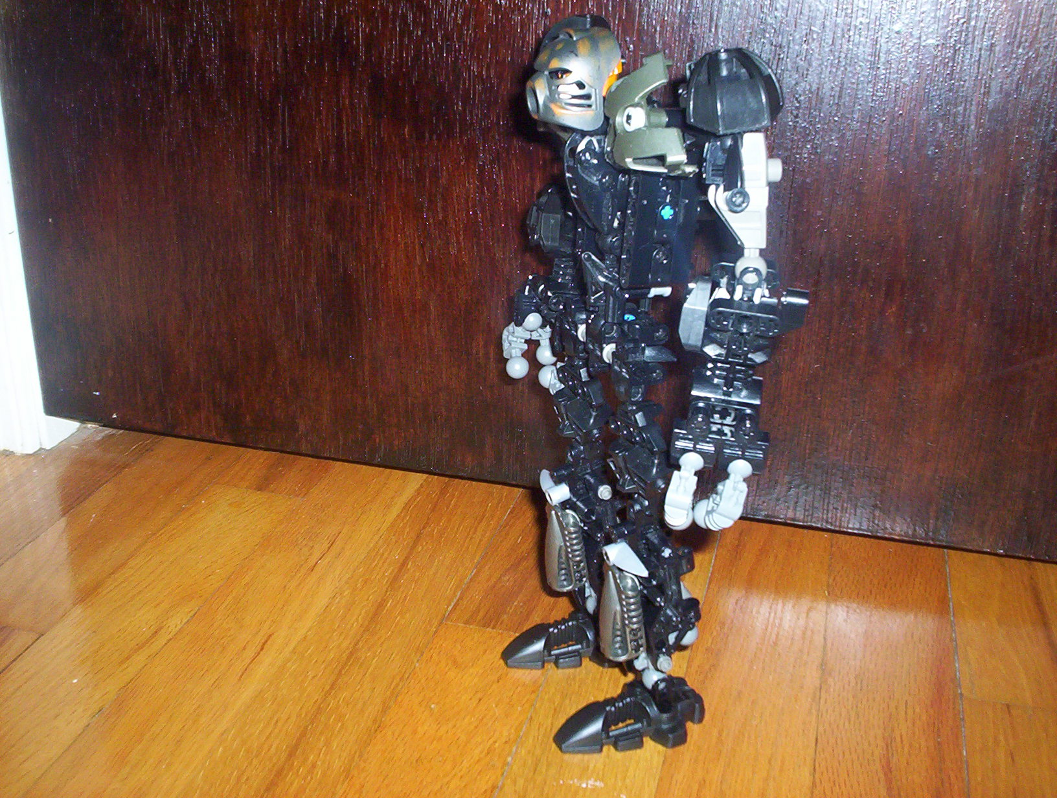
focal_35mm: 38
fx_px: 1163
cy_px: 399
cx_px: 528
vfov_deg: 37.9
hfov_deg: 48.9
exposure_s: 1/60
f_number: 4.5
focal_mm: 4.99
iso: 140
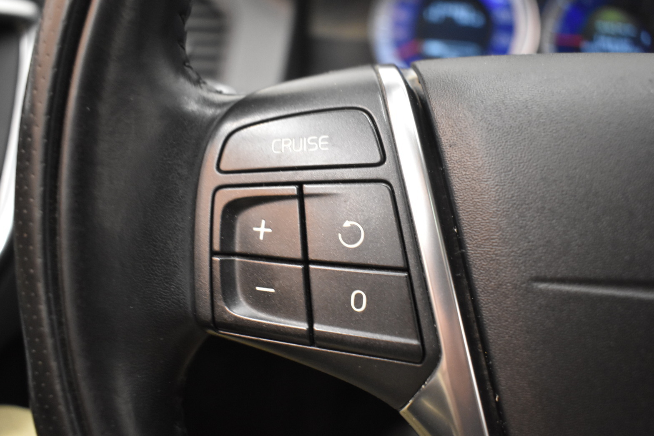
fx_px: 591
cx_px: 334
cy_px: 225
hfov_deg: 57.9
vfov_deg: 40.5
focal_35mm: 33
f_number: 4
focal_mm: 21
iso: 2500
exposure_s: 1/8
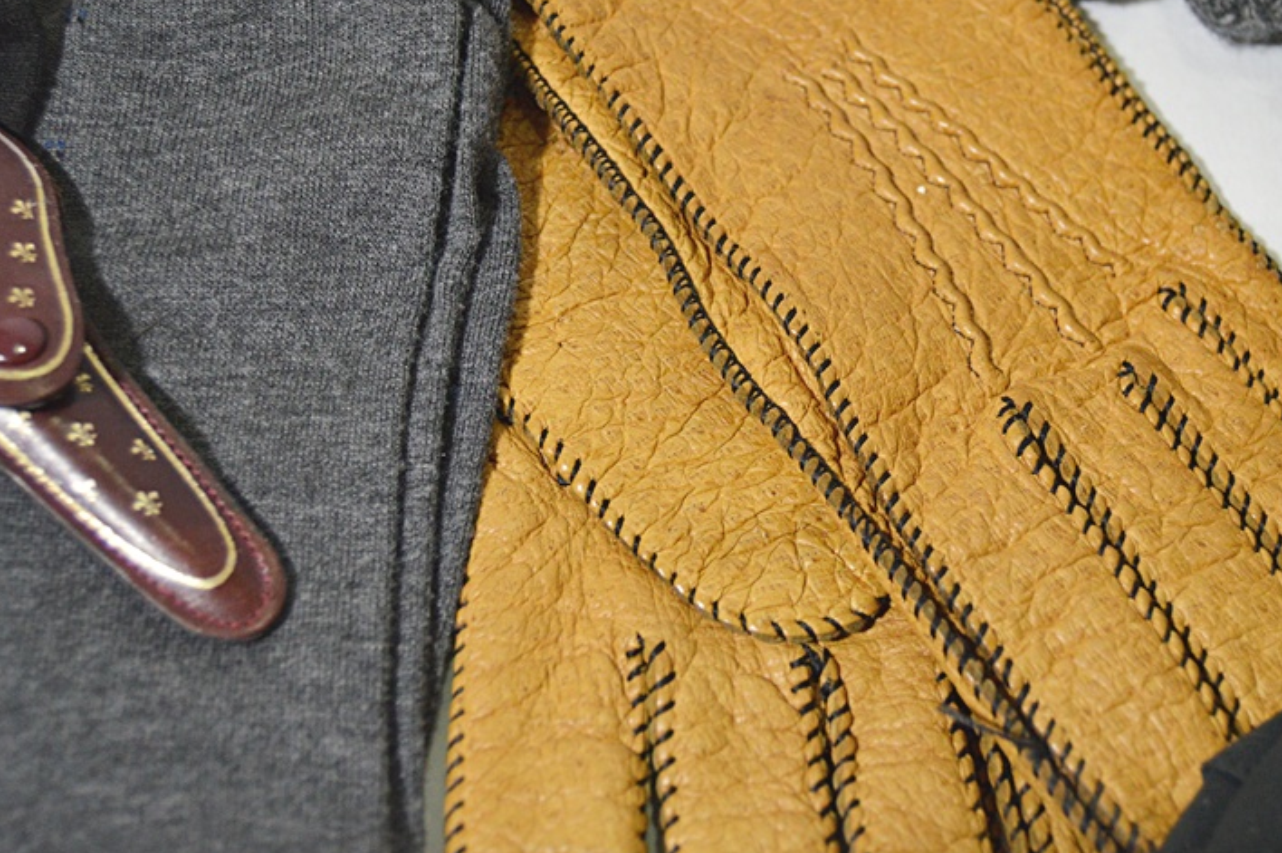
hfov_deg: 40.3
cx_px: 804
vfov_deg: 27.5
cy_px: 283
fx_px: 1733
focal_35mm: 49
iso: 1100
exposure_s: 1/60
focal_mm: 23
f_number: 3.8
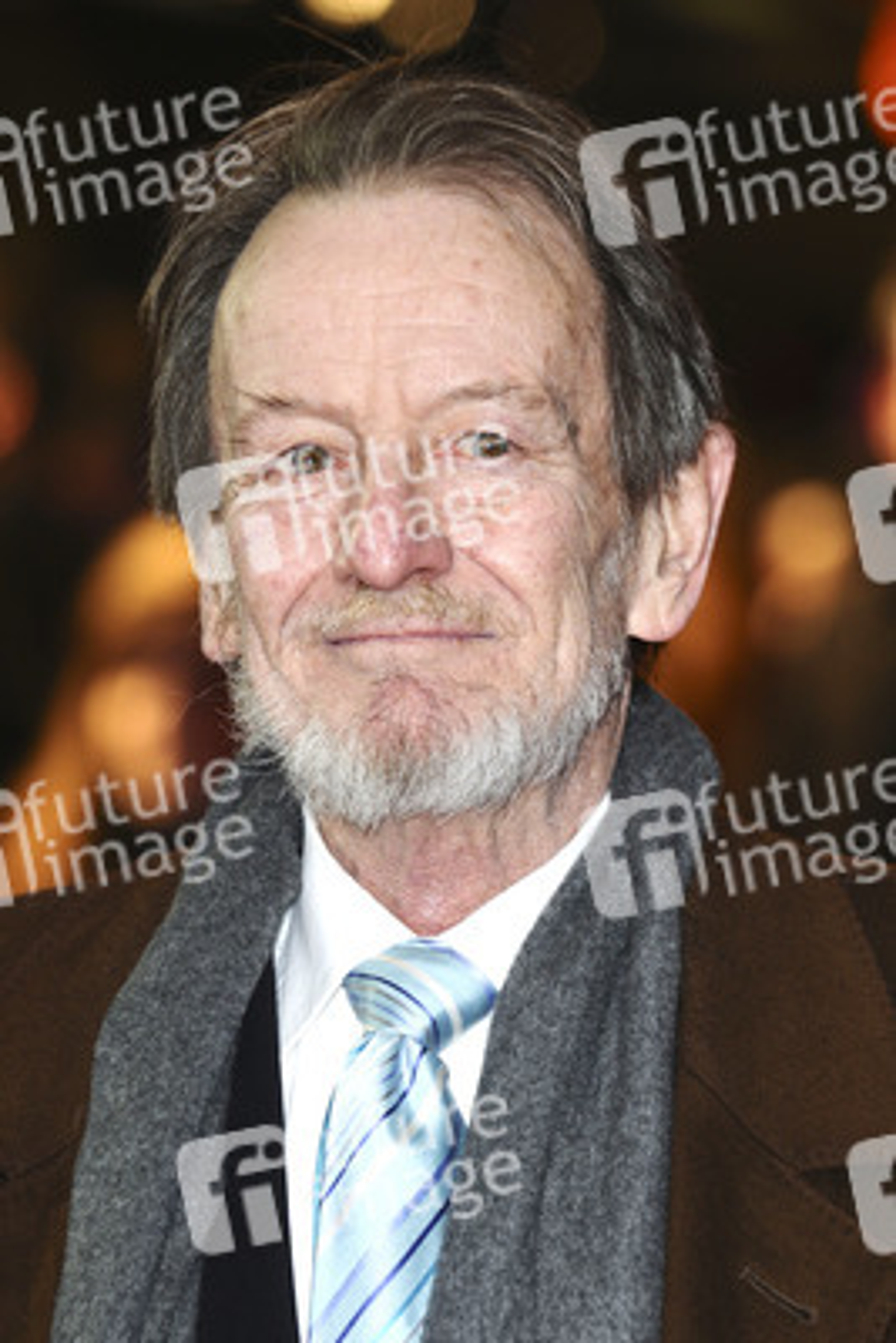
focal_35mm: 262
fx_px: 9791
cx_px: 448
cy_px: 672
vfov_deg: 7.8
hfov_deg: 5.2
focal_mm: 175
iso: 320
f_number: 4.5
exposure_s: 1/200
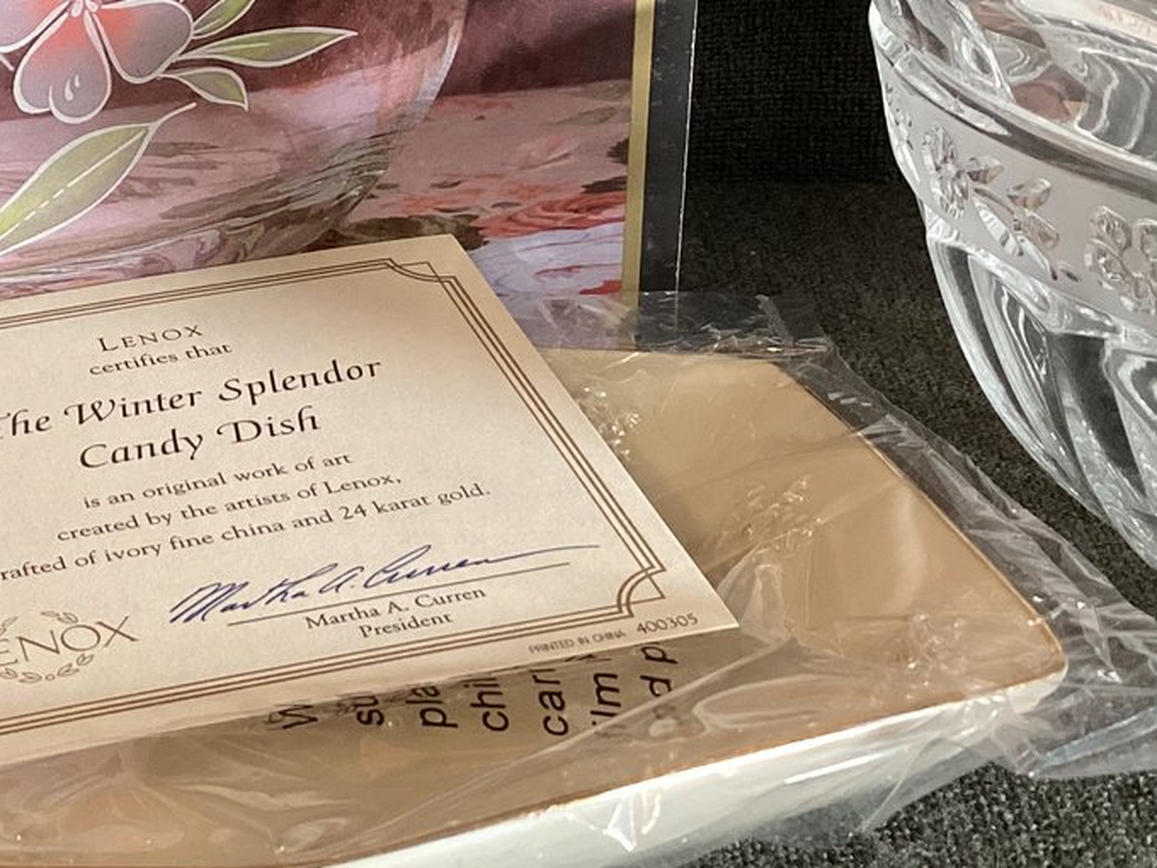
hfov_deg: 27.5
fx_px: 2306
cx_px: 207
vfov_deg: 21.3
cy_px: 503
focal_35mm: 69
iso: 160
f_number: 2.4
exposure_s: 1/60
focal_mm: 3.3
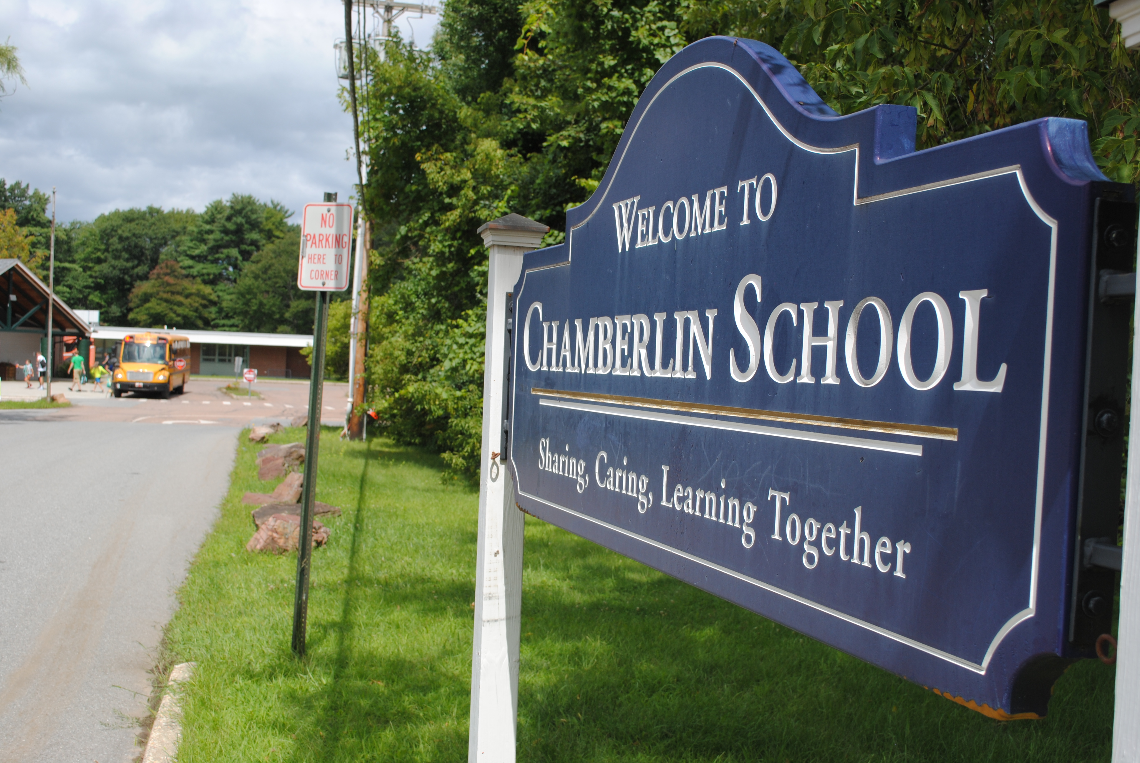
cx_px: 570
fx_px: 1332
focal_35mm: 42
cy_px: 382
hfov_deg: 46.3
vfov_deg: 32.0
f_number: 8
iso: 100
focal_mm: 28
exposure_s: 1/250
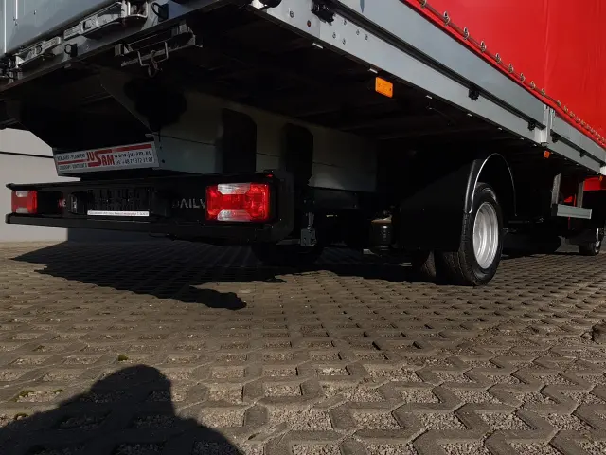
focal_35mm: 26
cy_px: 228
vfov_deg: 53.1
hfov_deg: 67.3
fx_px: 455
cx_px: 303
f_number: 1.7
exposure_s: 1/2728
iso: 40
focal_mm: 4.2
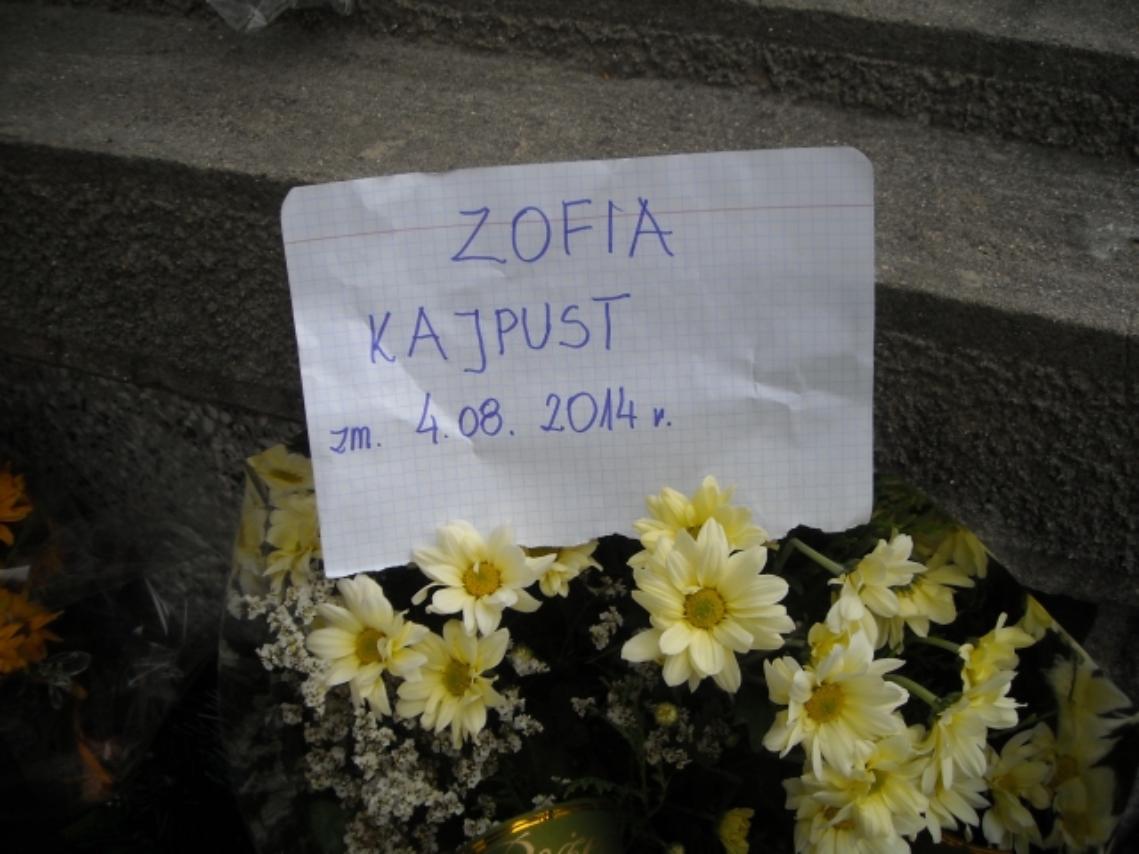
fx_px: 1152
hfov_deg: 52.6
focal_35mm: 35
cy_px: 427
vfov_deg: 40.7
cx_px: 570
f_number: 5.6
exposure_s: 1/148
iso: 64
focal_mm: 5.7
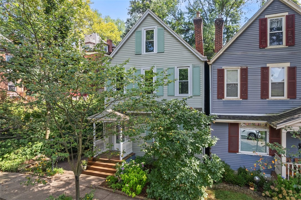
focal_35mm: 22
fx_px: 184
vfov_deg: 57.2
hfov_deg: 78.6
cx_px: 150
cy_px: 100
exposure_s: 1/400
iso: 130
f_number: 2.8
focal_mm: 8.38
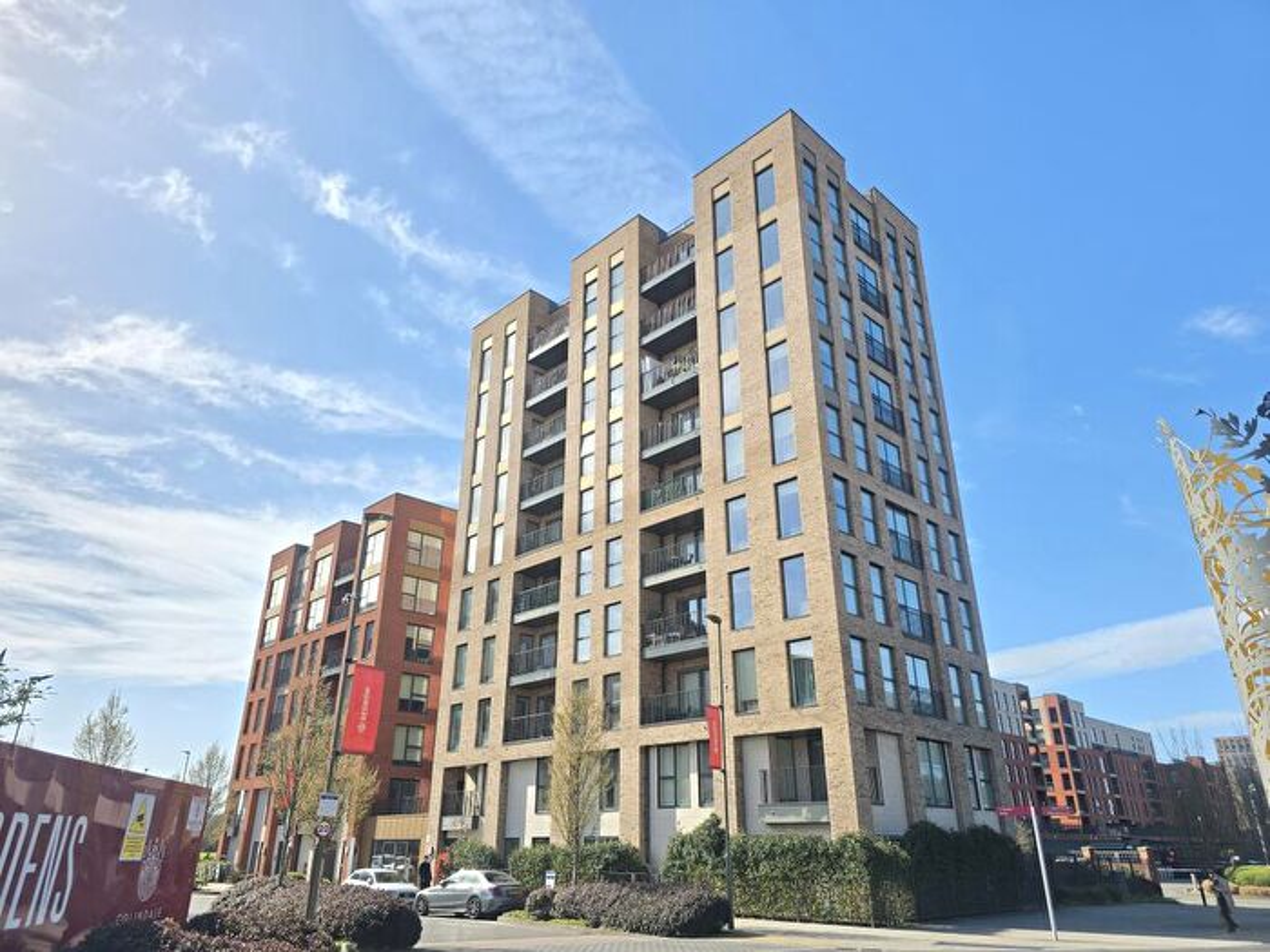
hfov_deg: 73.9
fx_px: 844
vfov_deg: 58.9
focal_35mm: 23
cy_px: 476
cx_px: 635
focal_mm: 6.3
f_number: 1.7
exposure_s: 1/443
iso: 12
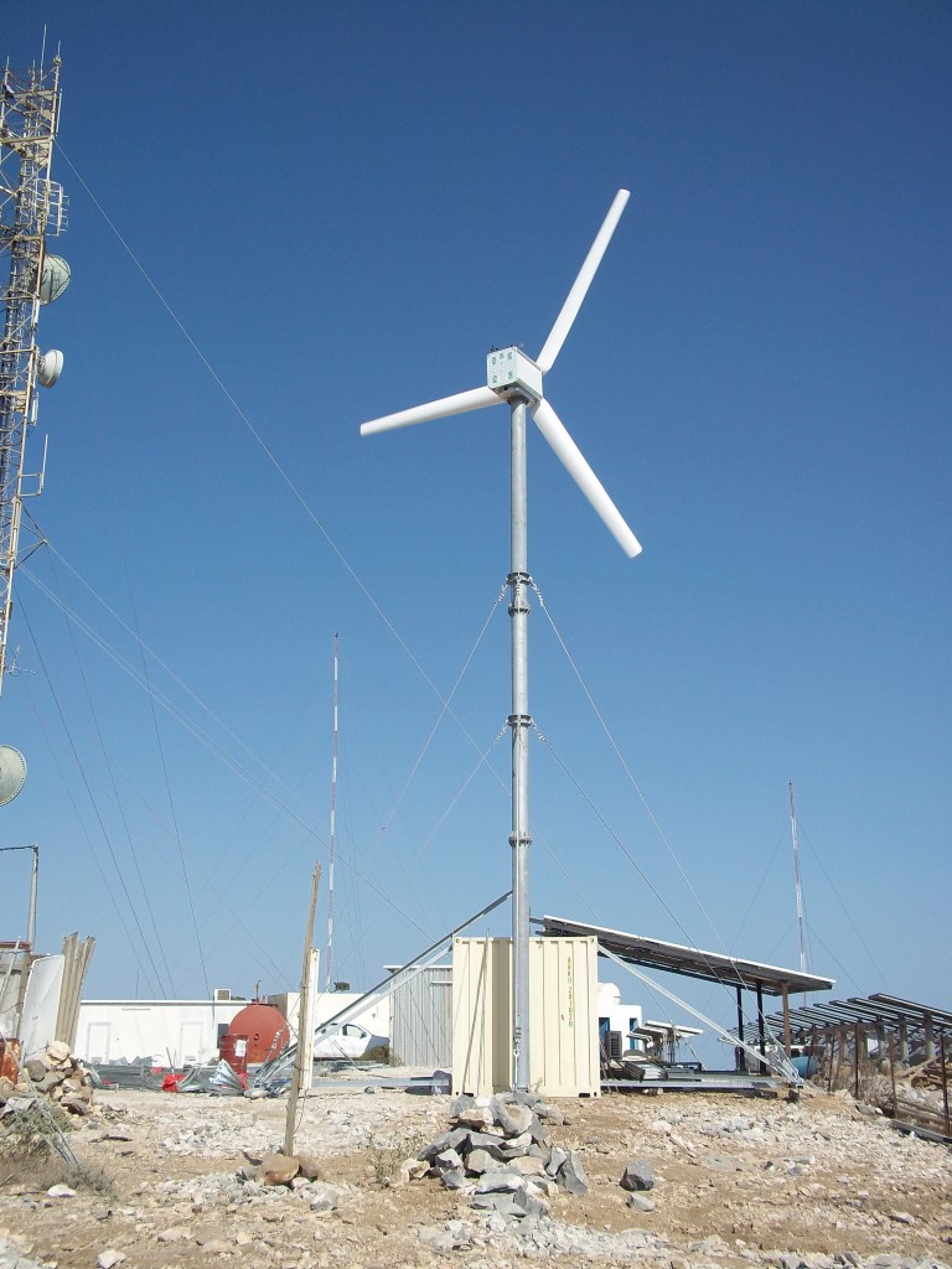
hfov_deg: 39.7
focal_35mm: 36
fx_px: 1320
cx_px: 476
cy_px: 634
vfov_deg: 51.4
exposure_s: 1/250
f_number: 8
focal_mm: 6.5
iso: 80
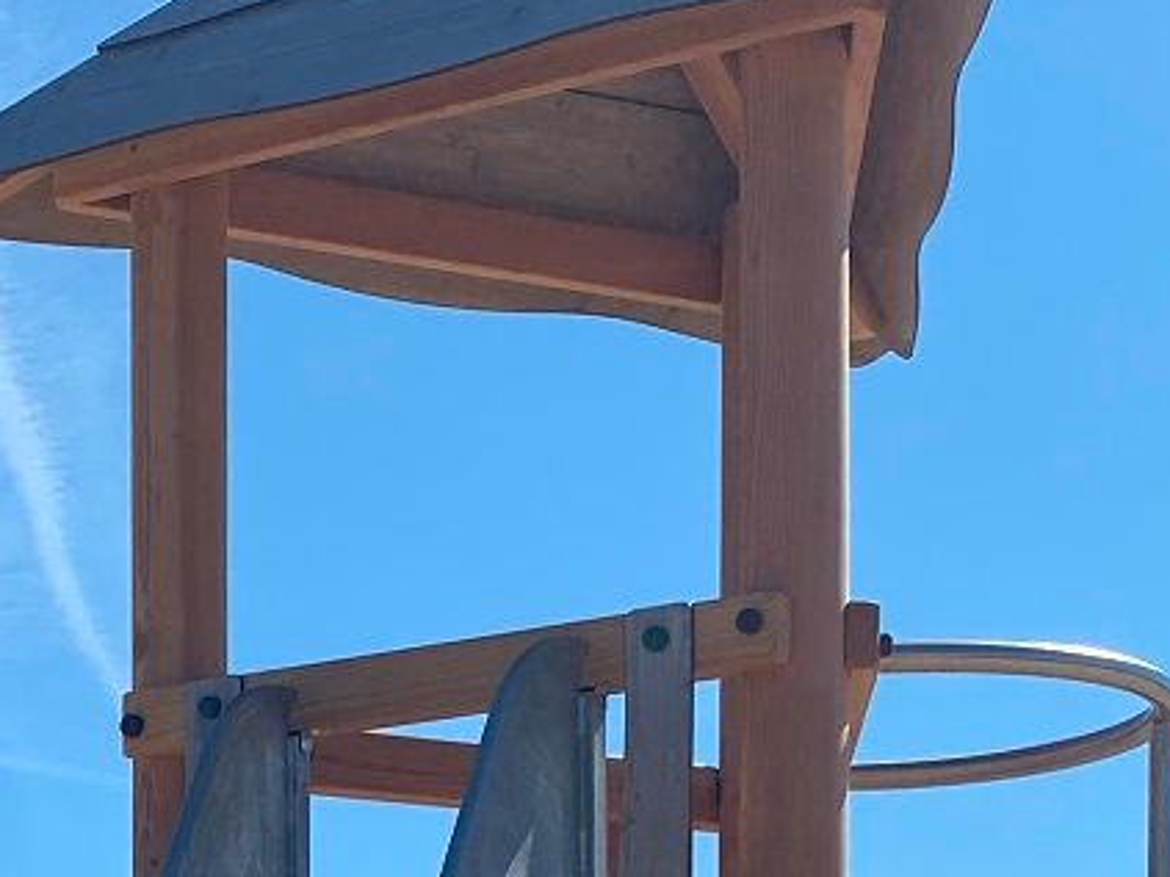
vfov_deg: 11.0
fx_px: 4156
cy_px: 1735
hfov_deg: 15.9
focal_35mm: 123
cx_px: 282
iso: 32
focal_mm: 4.25
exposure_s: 1/5236
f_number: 1.8
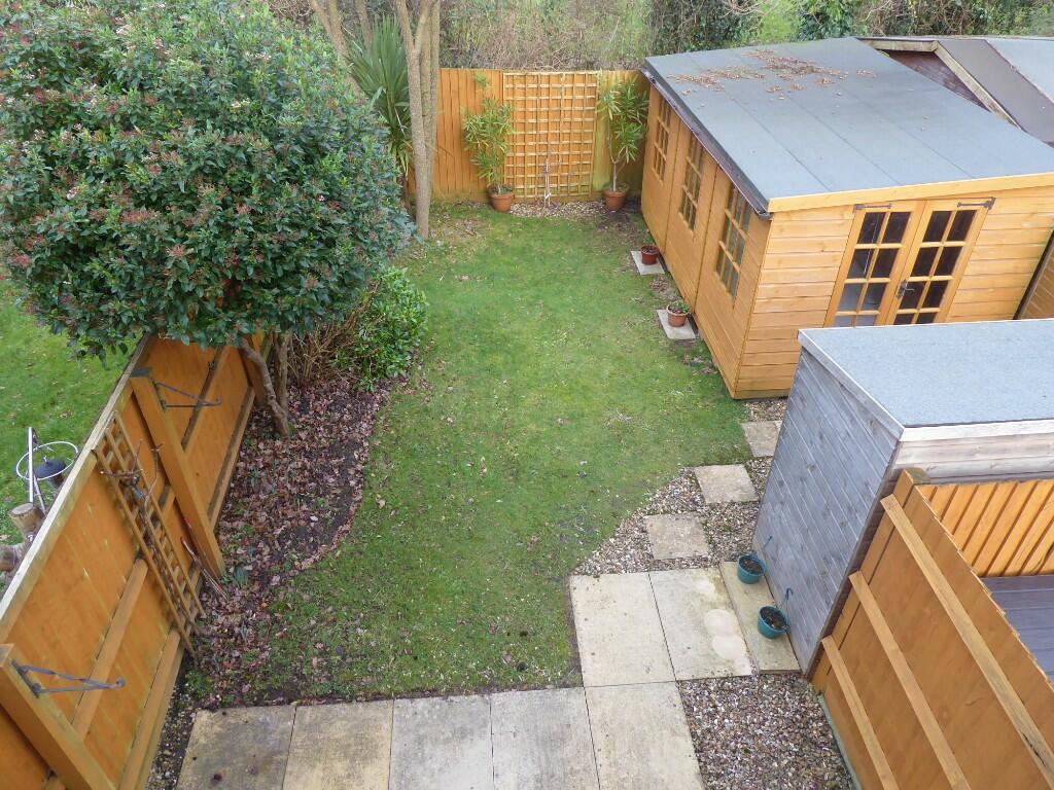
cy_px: 395
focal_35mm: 25
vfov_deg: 54.9
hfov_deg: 69.4
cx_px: 527
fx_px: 761
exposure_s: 1/60
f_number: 3.3
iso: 125
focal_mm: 4.3
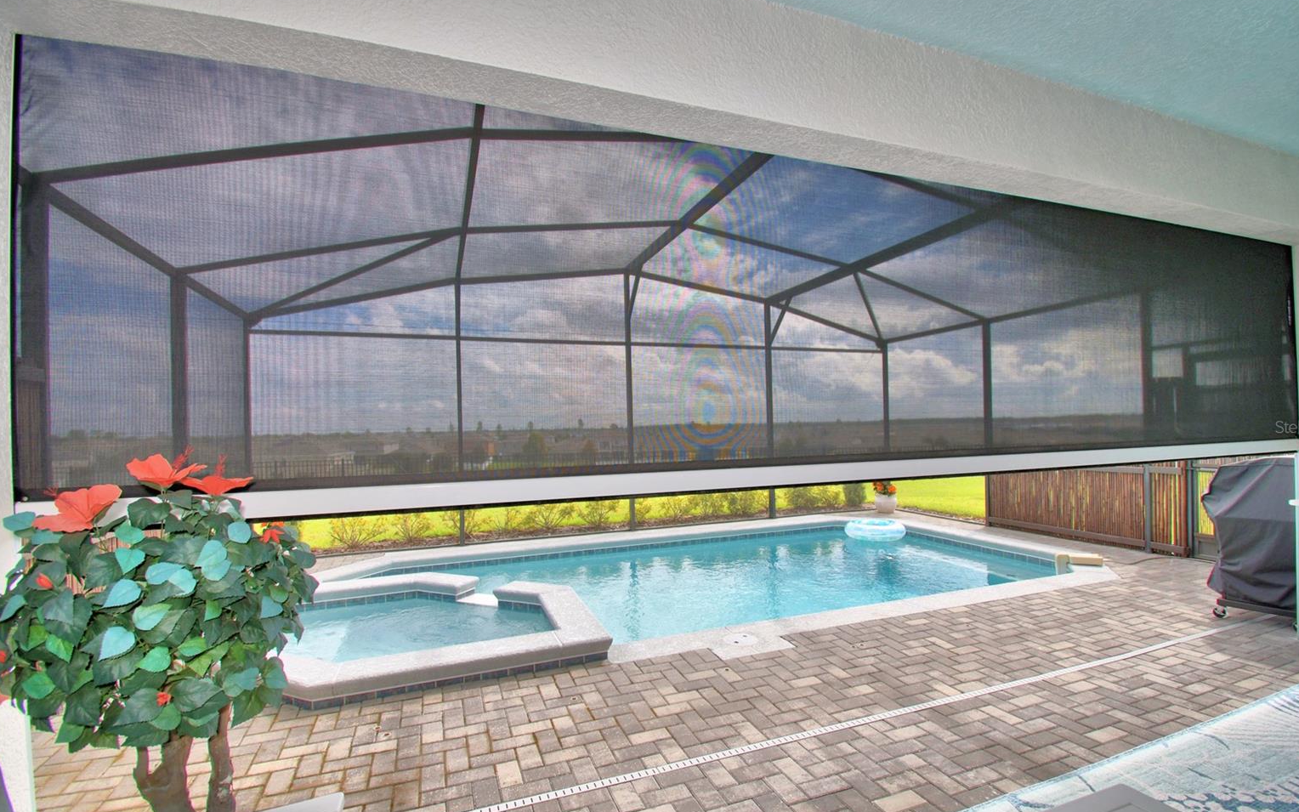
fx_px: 566
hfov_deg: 97.8
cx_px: 671
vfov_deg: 71.2
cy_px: 427
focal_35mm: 16
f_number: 6.3
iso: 100
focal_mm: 10
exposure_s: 1/250
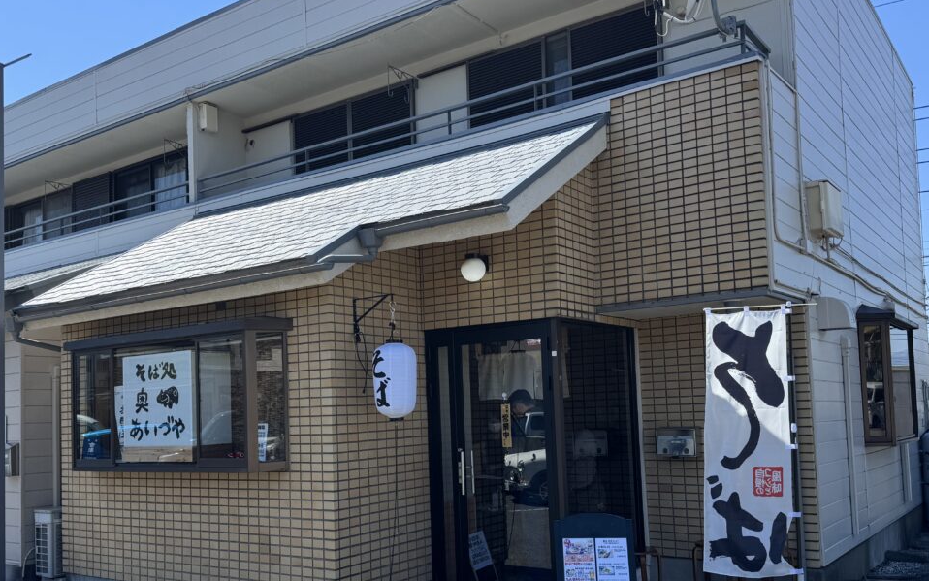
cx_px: 440
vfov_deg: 37.1
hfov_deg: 56.7
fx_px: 861
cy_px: 364
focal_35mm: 34
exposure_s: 1/2604
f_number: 1.78
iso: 80
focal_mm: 6.76
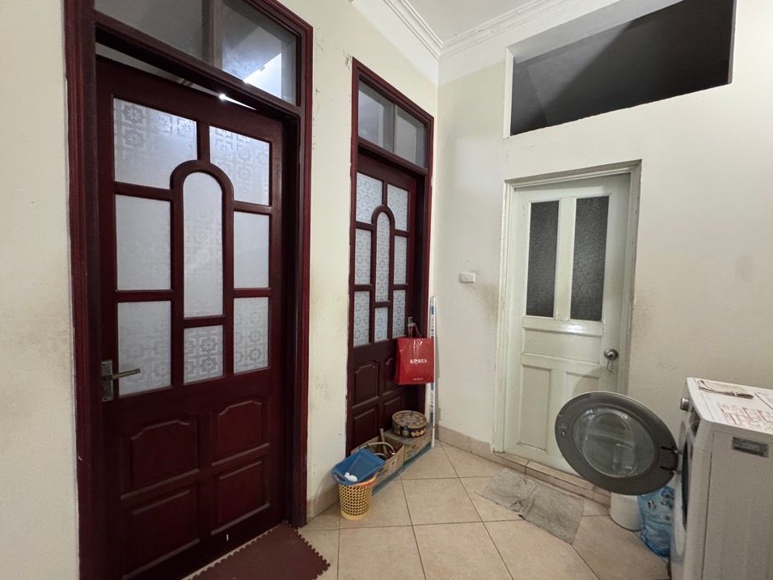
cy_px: 291
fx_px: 335
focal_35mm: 15
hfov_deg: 98.2
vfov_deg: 81.7
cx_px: 379
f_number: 2.2
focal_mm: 2.22
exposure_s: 1/50
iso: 640
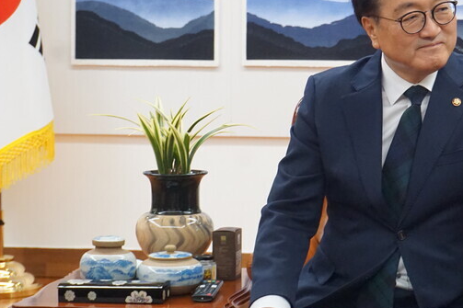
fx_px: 1620
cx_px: 402
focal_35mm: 126
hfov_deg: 16.1
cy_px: 56
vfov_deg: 10.8
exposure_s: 1/125
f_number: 5.6
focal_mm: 44
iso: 3200
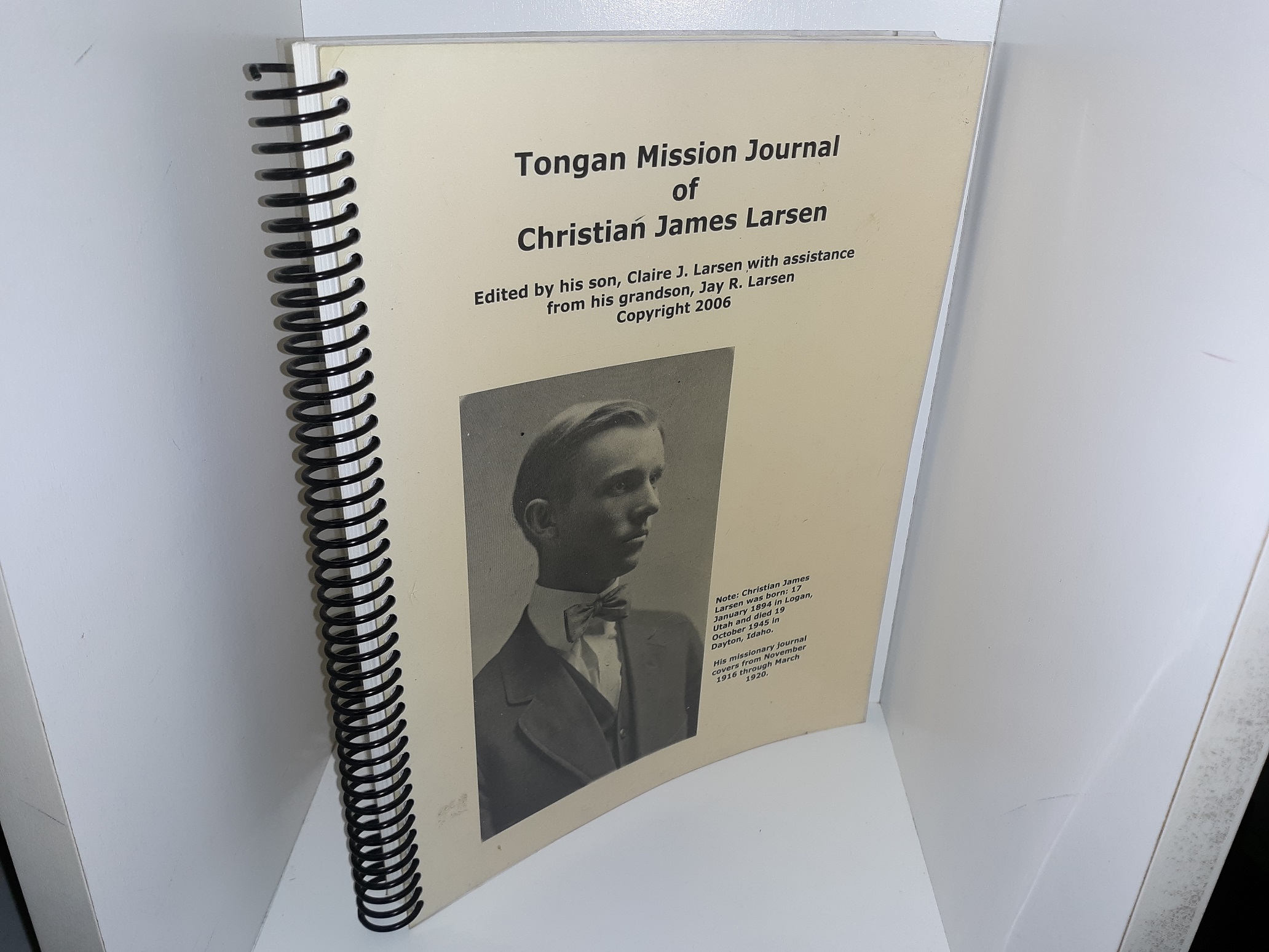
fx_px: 1026
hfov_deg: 63.4
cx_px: 634
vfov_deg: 49.7
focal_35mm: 28
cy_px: 476
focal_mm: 3.7
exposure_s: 1/120
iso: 40
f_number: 1.7
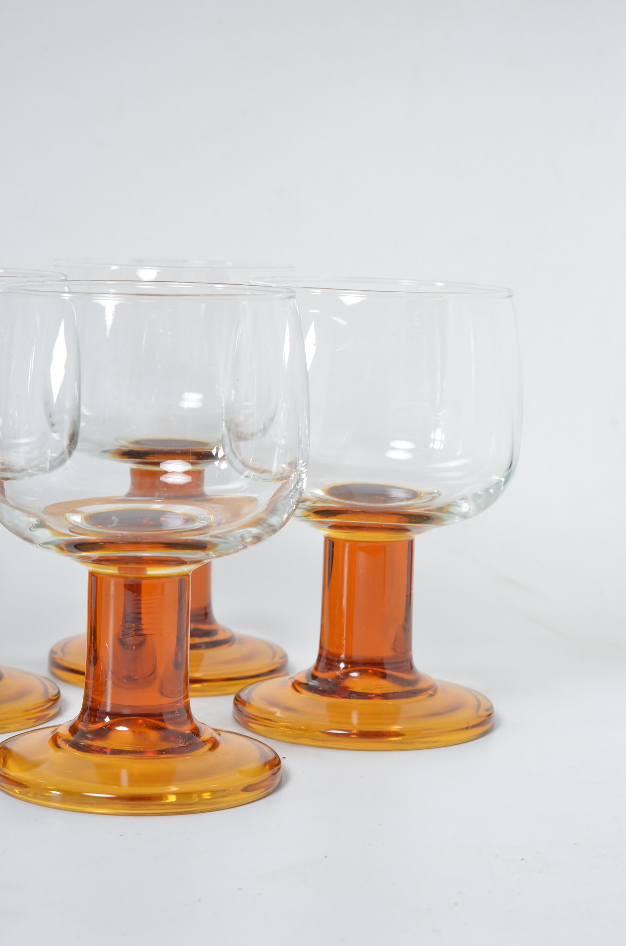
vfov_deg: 27.0
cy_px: 473
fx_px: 1965
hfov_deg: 18.1
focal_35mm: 75
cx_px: 313
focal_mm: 50
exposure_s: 1/125
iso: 100
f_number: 10
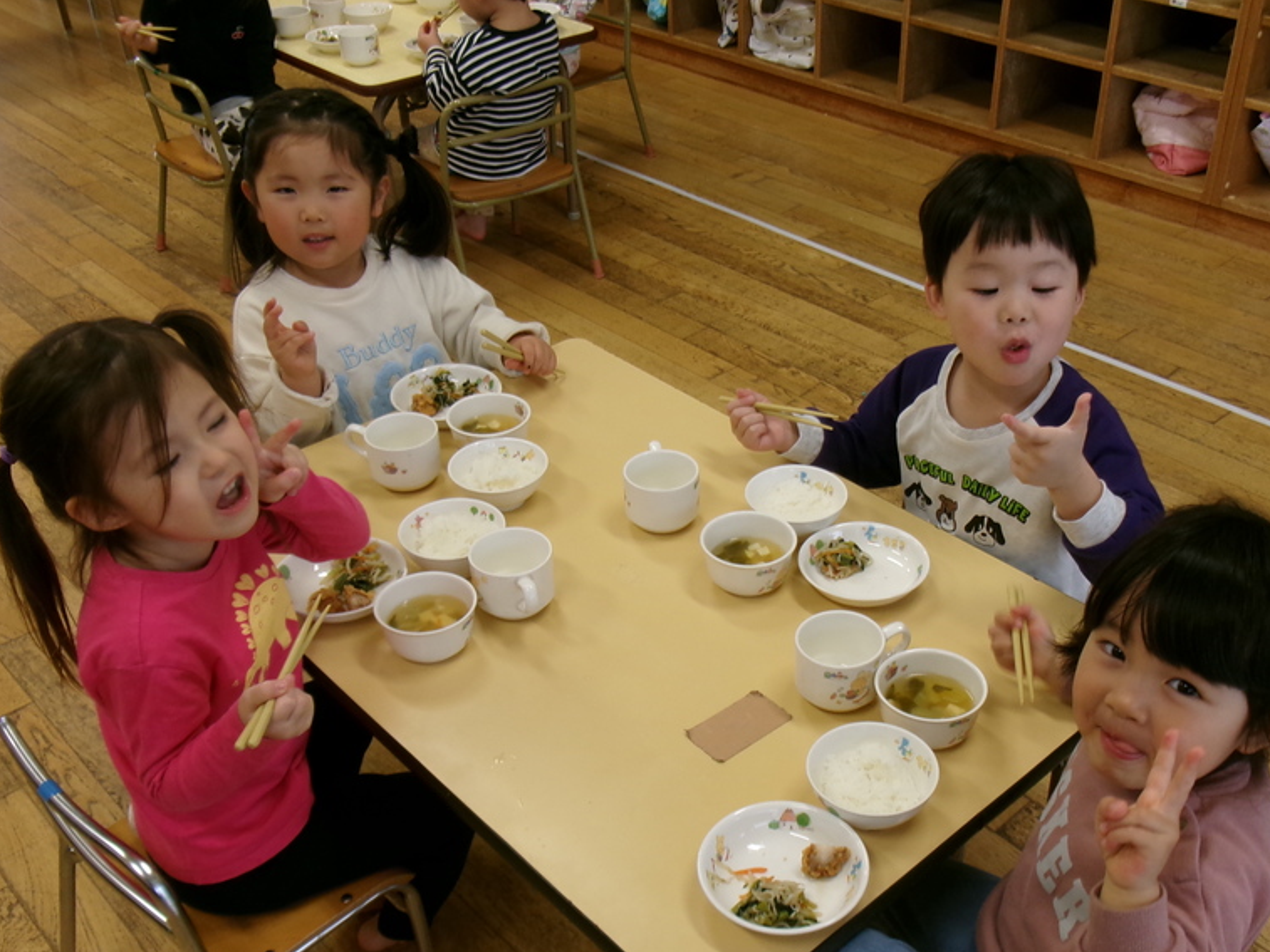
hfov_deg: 50.1
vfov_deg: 38.6
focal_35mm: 37
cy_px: 541
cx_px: 695
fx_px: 1358
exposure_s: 1/34
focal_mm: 5.1
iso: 121
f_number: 3.9
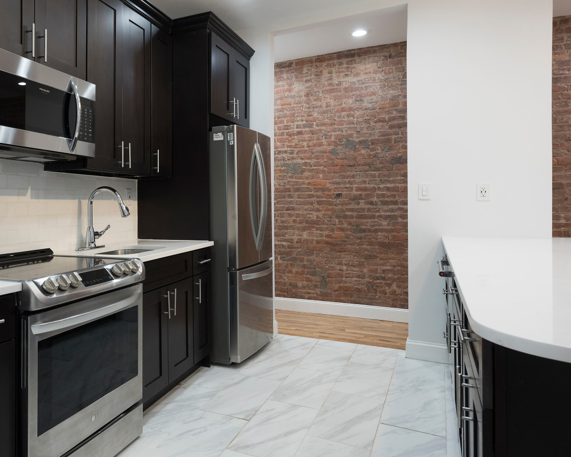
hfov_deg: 62.4
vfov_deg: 53.1
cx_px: 189
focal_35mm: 27
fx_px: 456
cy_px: 215
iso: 320
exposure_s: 1/15
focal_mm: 17
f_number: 7.1
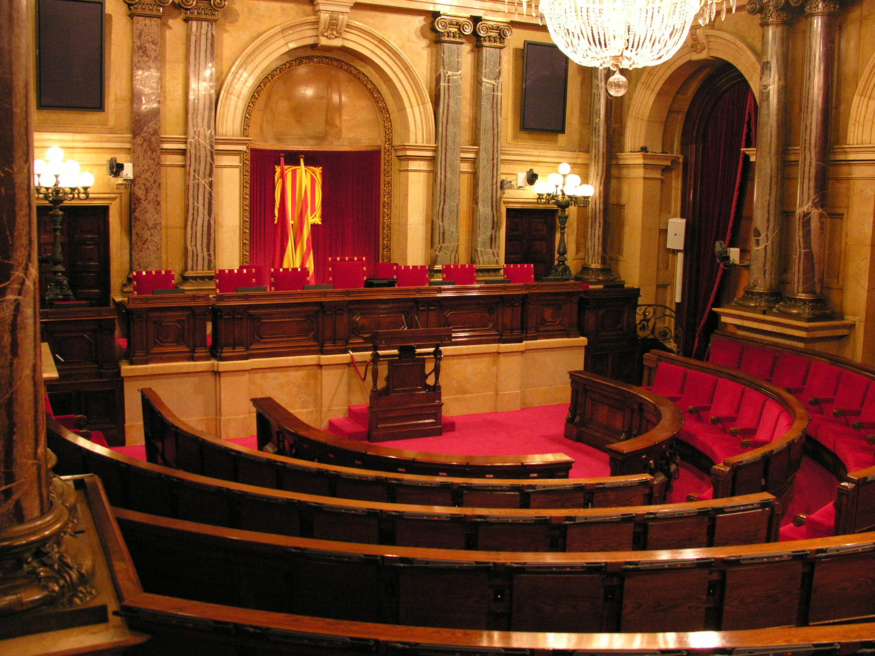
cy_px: 328
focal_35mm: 35
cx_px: 438
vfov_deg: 40.7
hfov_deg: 52.6
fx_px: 885
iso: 400
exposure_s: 1/60
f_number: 2.8
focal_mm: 8.9
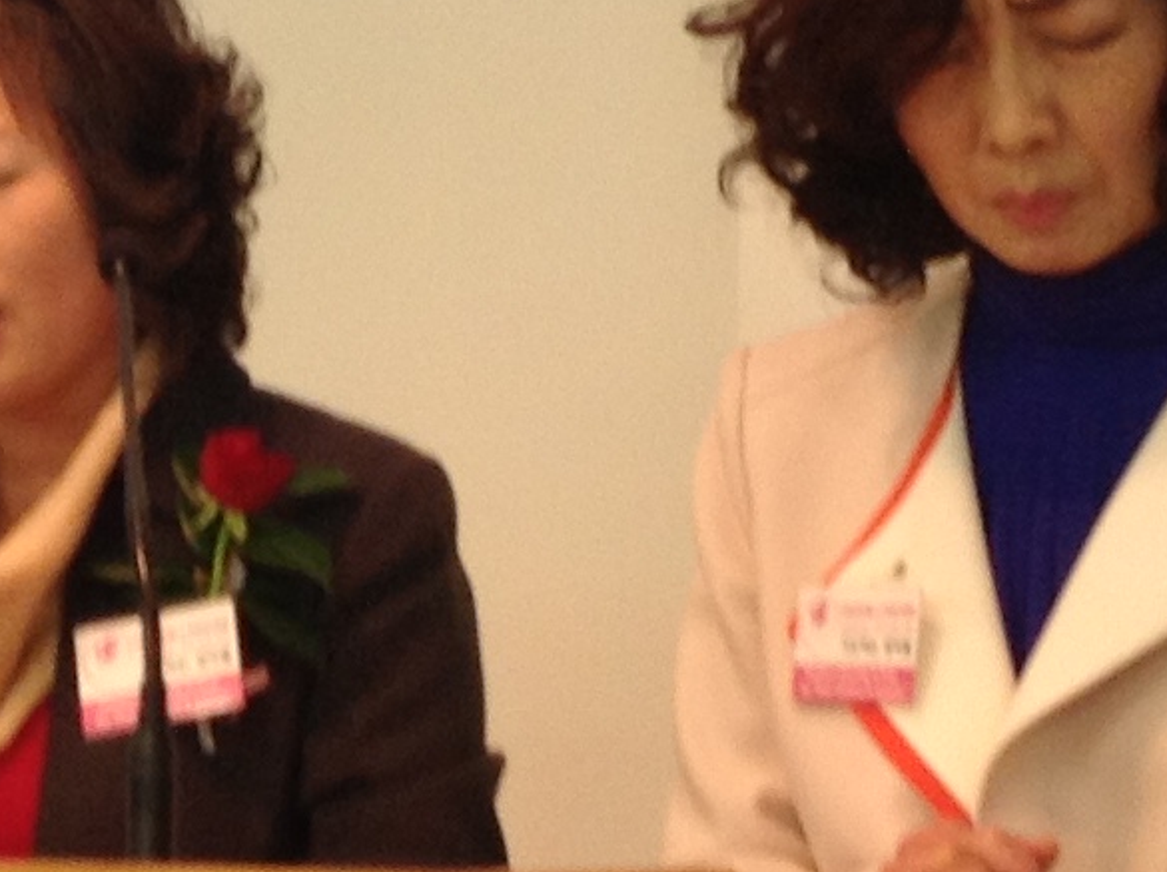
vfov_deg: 9.5
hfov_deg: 12.7
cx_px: 319
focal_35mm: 155
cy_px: 509
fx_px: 5218
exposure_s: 1/33
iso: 64
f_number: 2.4
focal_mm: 4.28
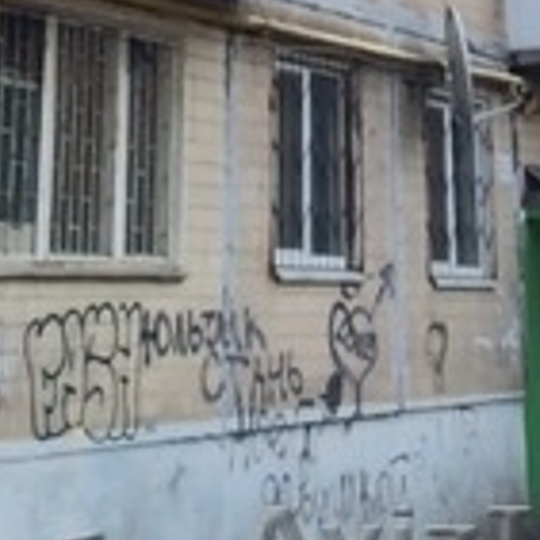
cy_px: -544
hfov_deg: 16.0
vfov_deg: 13.6
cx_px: 345
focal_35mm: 109
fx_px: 1924
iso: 32
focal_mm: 4.15
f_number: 2.2
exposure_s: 1/770
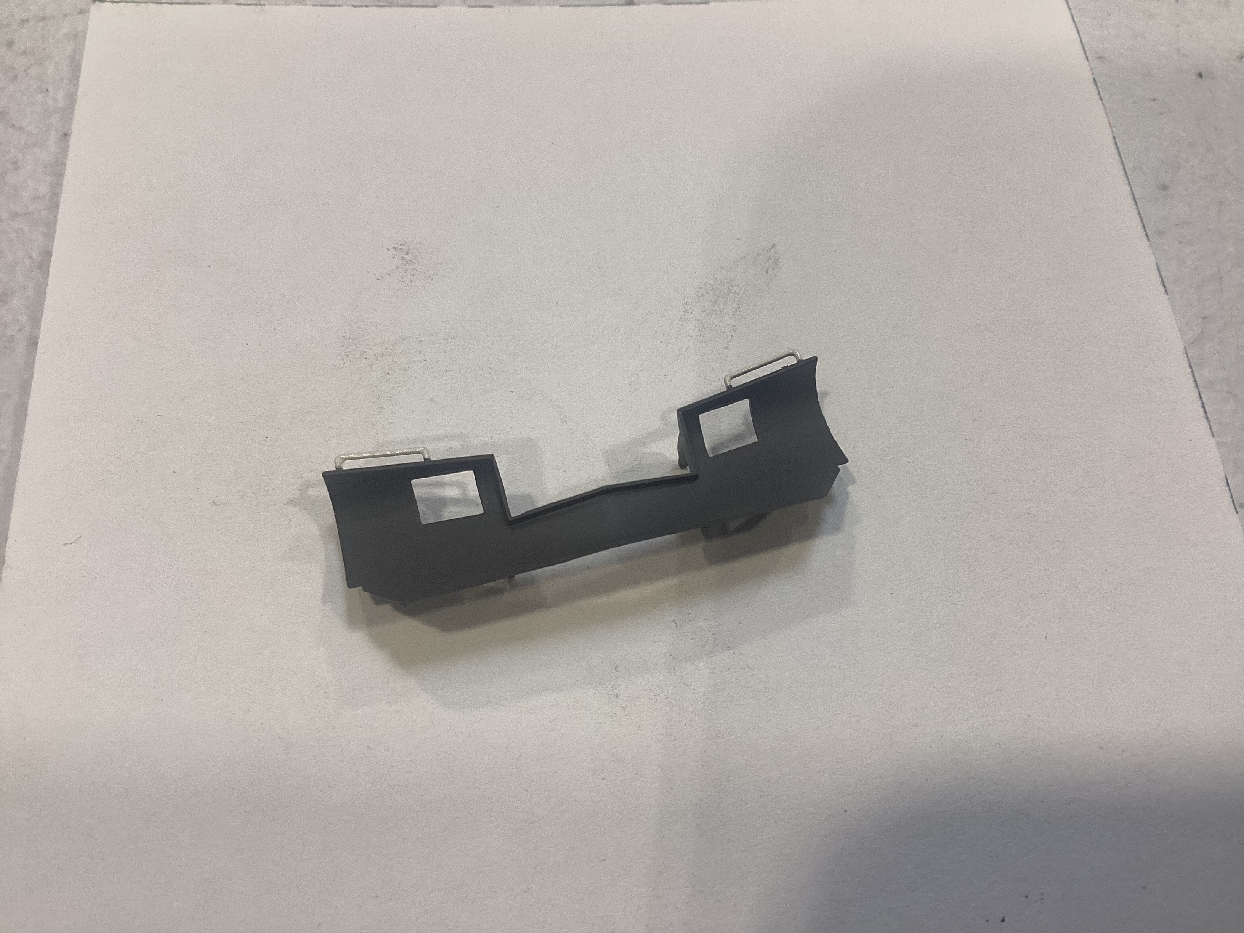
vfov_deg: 45.4
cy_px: 466
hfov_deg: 58.4
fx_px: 1114
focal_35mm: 31
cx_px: 622
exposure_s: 1/120
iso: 80
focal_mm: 3.3
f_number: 2.4
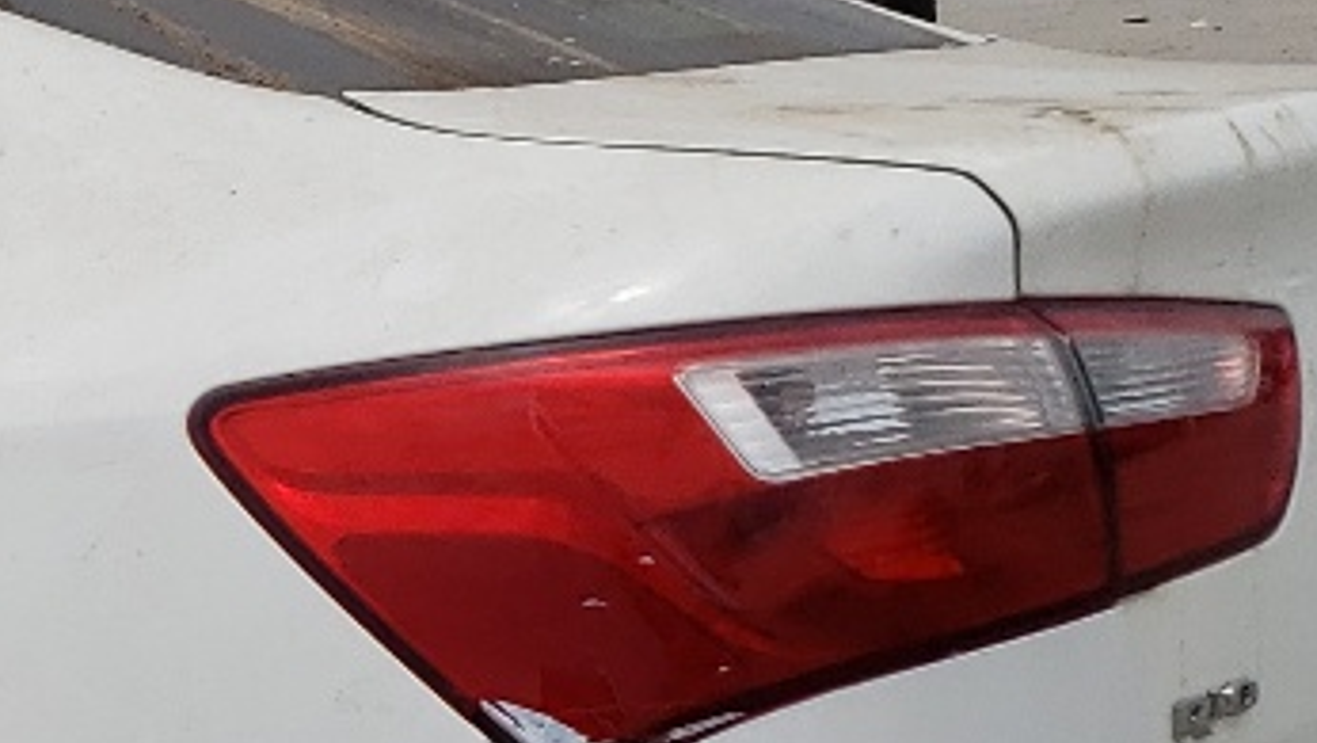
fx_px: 4577
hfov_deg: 14.9
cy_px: 884
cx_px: -807
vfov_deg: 9.2
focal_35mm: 131
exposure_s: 1/10000
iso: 50
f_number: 1.5
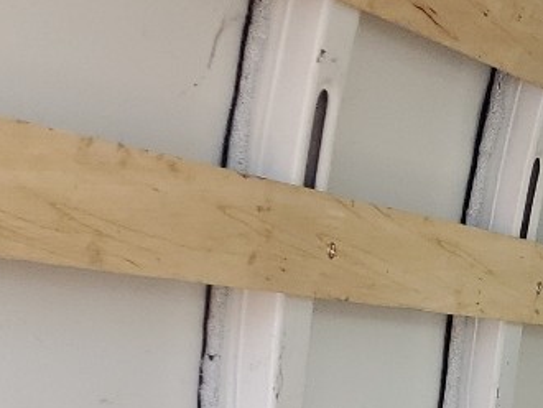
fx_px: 1978
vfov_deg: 10.7
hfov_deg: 12.6
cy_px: 852
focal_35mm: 126
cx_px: 1264
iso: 50
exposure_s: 1/159
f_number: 1.5
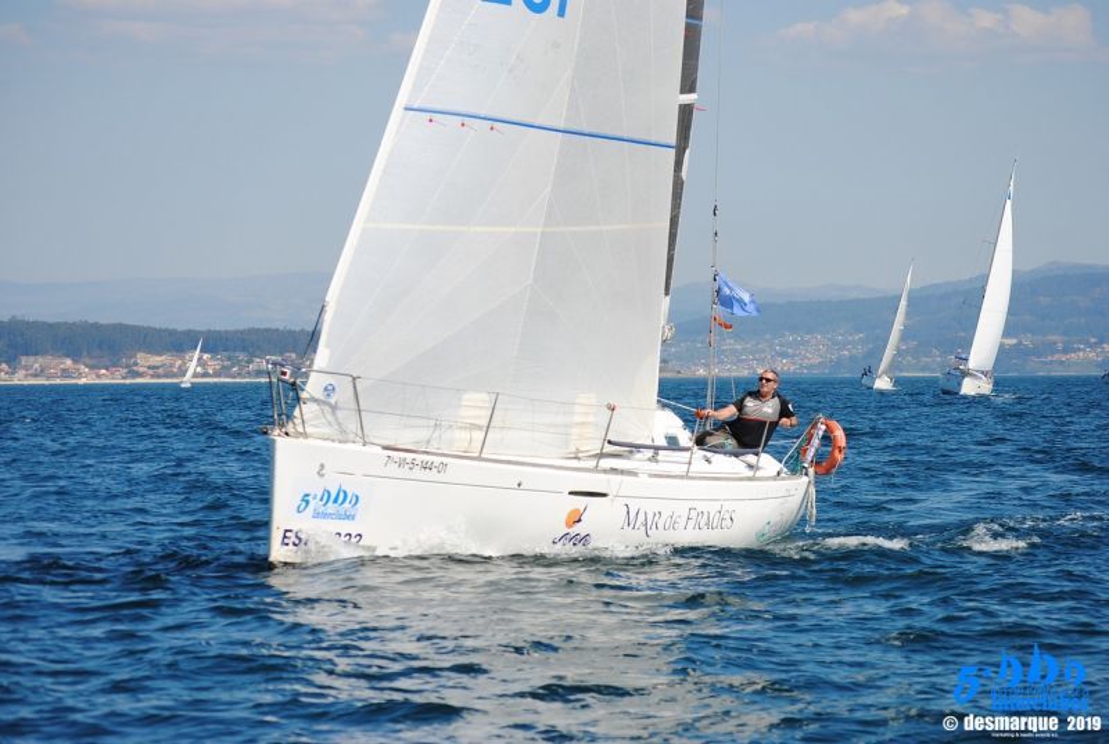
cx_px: 554
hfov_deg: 15.2
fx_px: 4167
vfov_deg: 10.2
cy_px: 372
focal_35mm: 135
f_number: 6.3
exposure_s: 1/640
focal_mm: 90
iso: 100
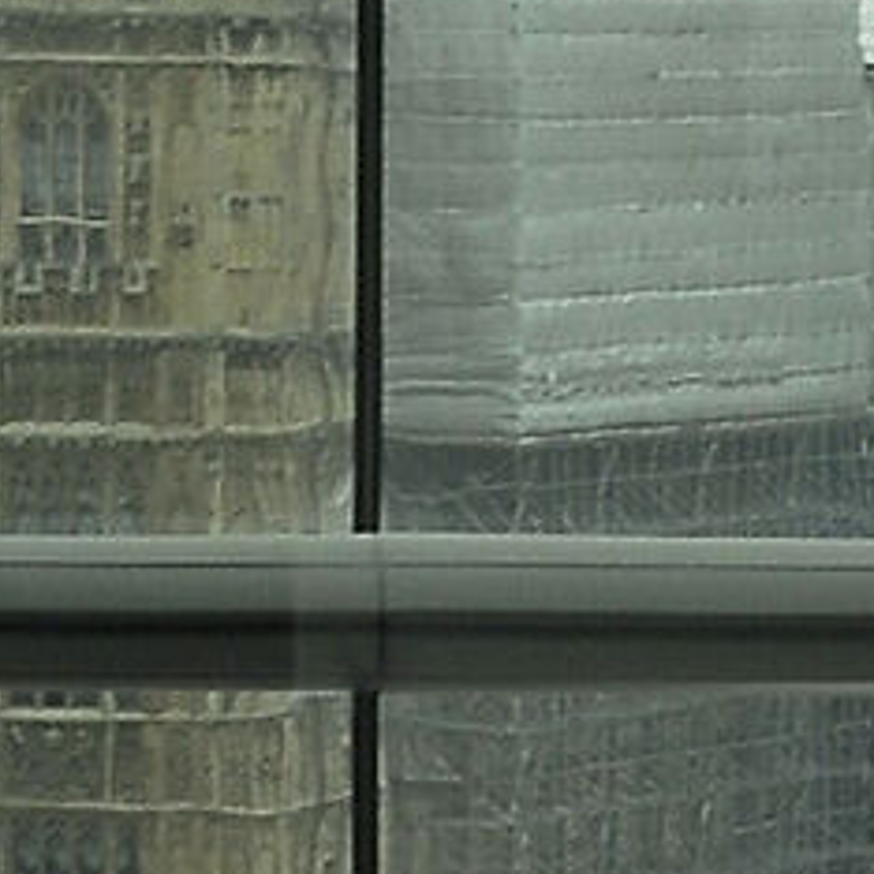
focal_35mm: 812
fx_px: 23195
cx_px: 700
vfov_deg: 2.2
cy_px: 990
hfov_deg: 2.2
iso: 100
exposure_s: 1/15
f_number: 9
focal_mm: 62
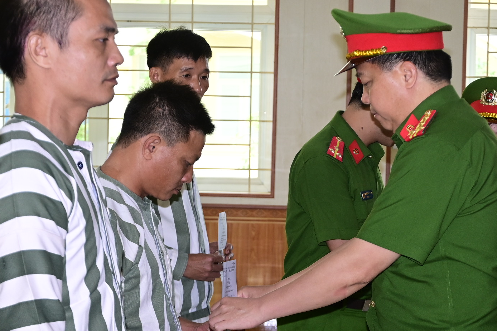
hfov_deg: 21.5
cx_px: 267
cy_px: 169
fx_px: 1311
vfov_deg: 14.4
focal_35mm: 95
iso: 640
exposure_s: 1/200
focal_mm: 45
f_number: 4.8
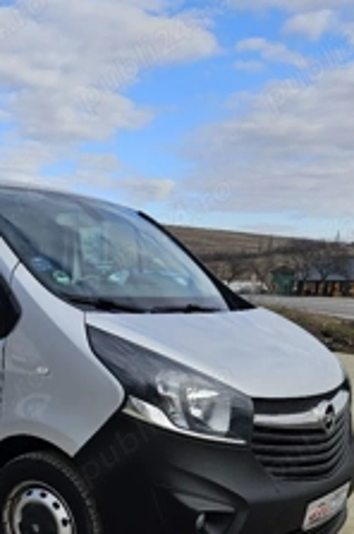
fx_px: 636
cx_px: 17
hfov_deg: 29.4
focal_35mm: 43
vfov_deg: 42.7
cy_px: 453
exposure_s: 1/909
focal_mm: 5.4
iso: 25
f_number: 1.8
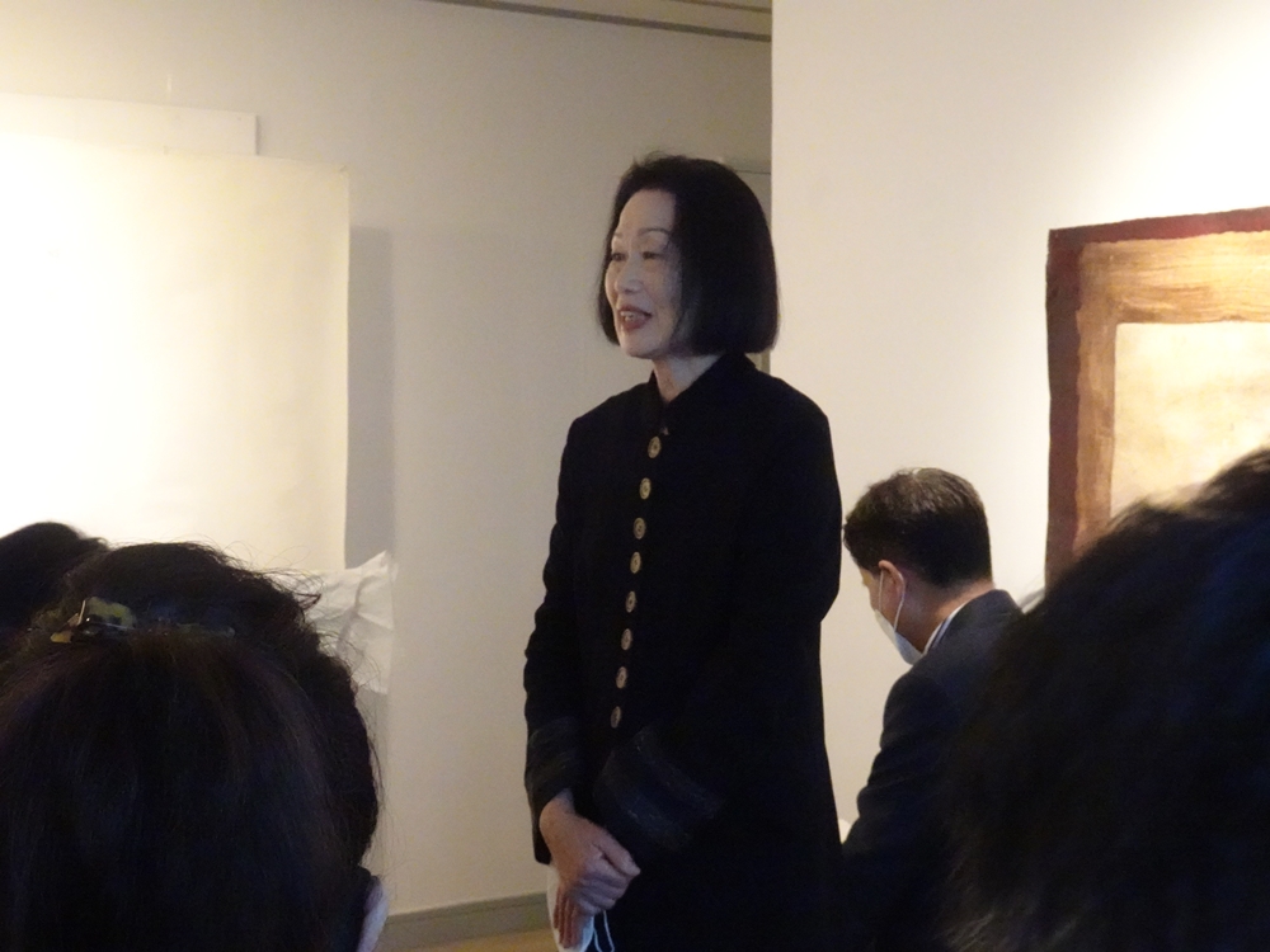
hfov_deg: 32.2
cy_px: 476
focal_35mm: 60
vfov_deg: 24.4
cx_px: 635
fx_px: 2201
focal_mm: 9.55
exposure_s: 1/60
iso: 2000
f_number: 4.5
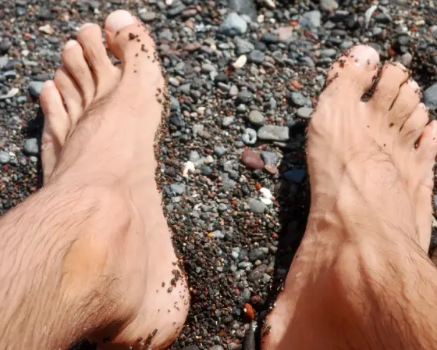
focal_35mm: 57
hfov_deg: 33.0
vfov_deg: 26.1
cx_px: 217
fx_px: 737
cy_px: 62
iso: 200
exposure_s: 1/800
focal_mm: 26
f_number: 5.6
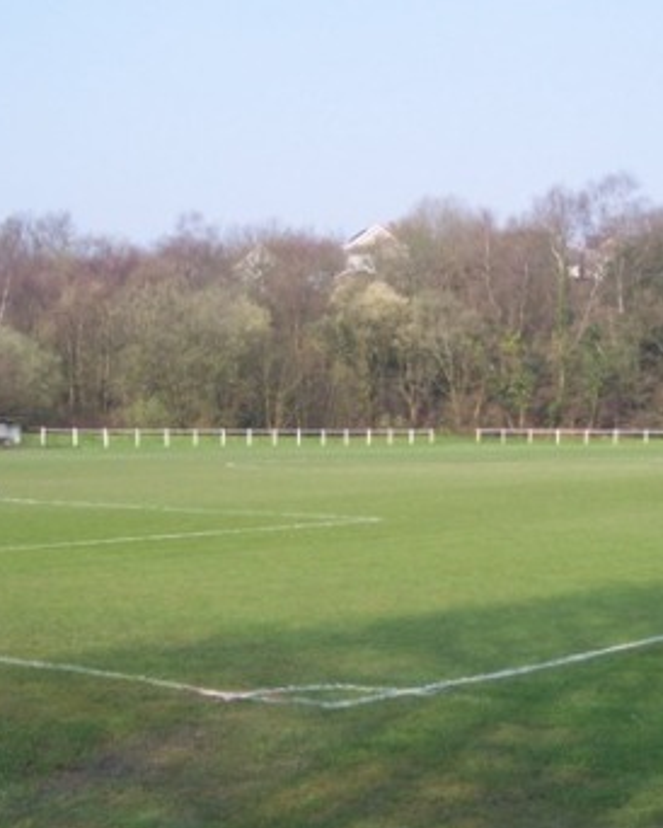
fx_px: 1593
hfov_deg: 23.4
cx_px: 426
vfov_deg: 29.1
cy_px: 404
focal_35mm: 65
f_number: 4.8
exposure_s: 1/350
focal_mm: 8
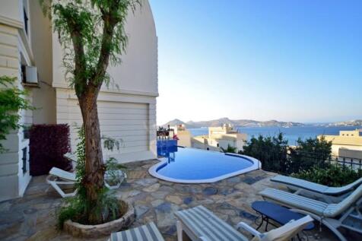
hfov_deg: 93.3
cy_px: 120
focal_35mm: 17
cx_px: 181
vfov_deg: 70.4
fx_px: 171
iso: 200
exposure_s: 1/250
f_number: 5.3
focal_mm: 17
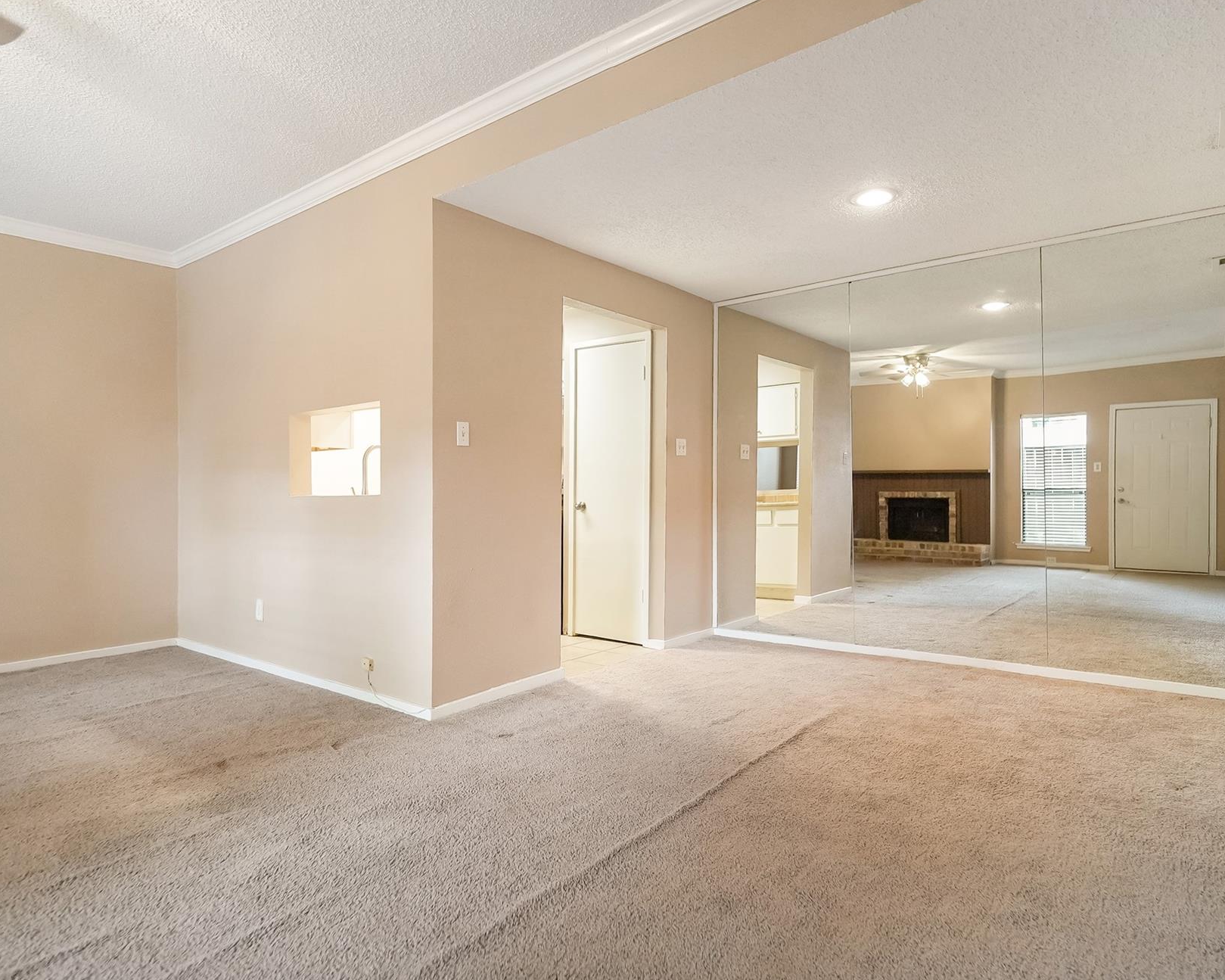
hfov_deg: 83.3
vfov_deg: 70.8
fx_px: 689
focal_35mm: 19
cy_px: 474
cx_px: 626
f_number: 2.8
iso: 1250
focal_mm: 16
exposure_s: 1/160
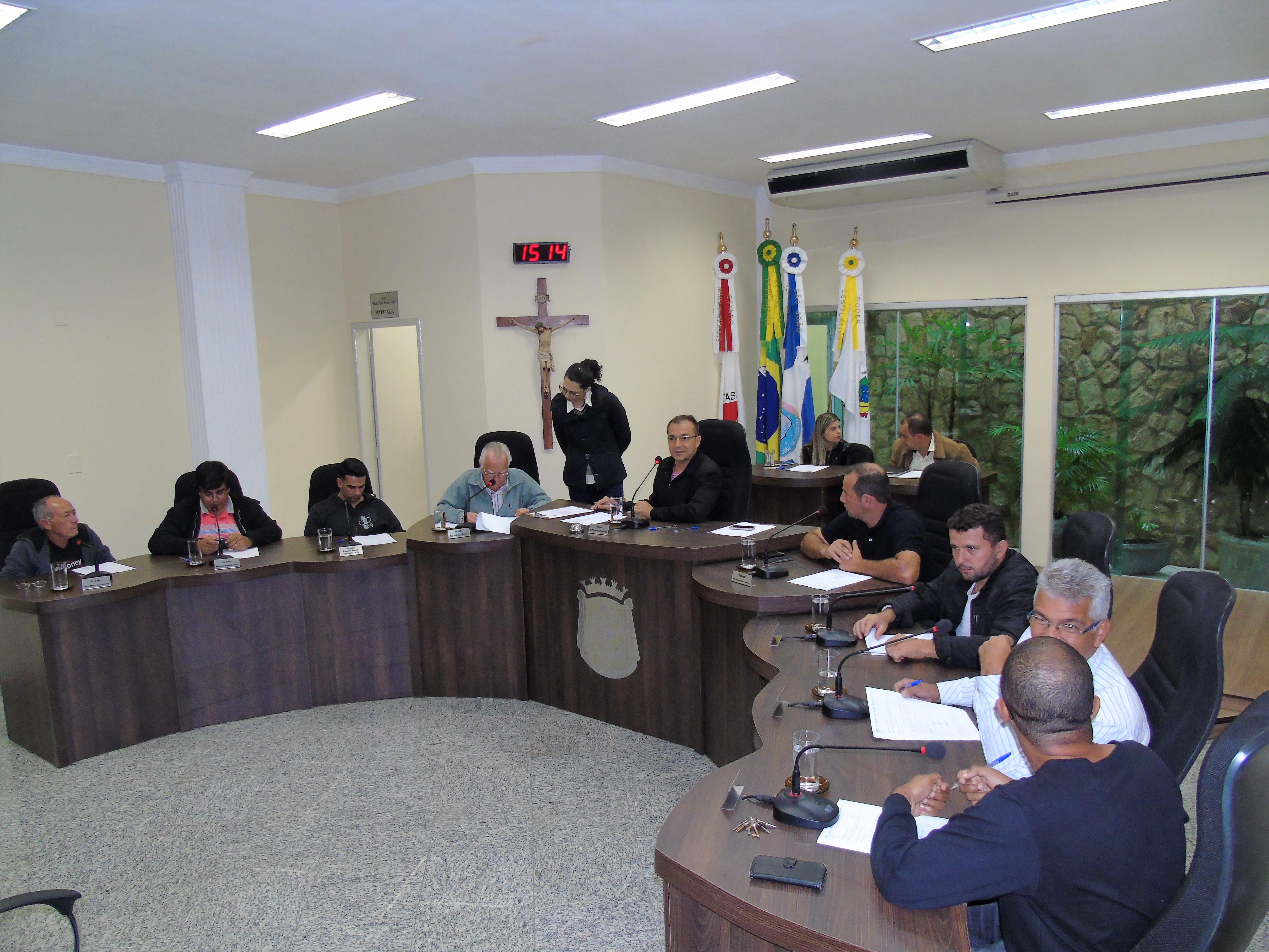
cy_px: 476
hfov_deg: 69.4
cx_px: 634
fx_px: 916
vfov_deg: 54.9
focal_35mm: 25
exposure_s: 1/30
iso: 250
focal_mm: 4.4
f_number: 3.4
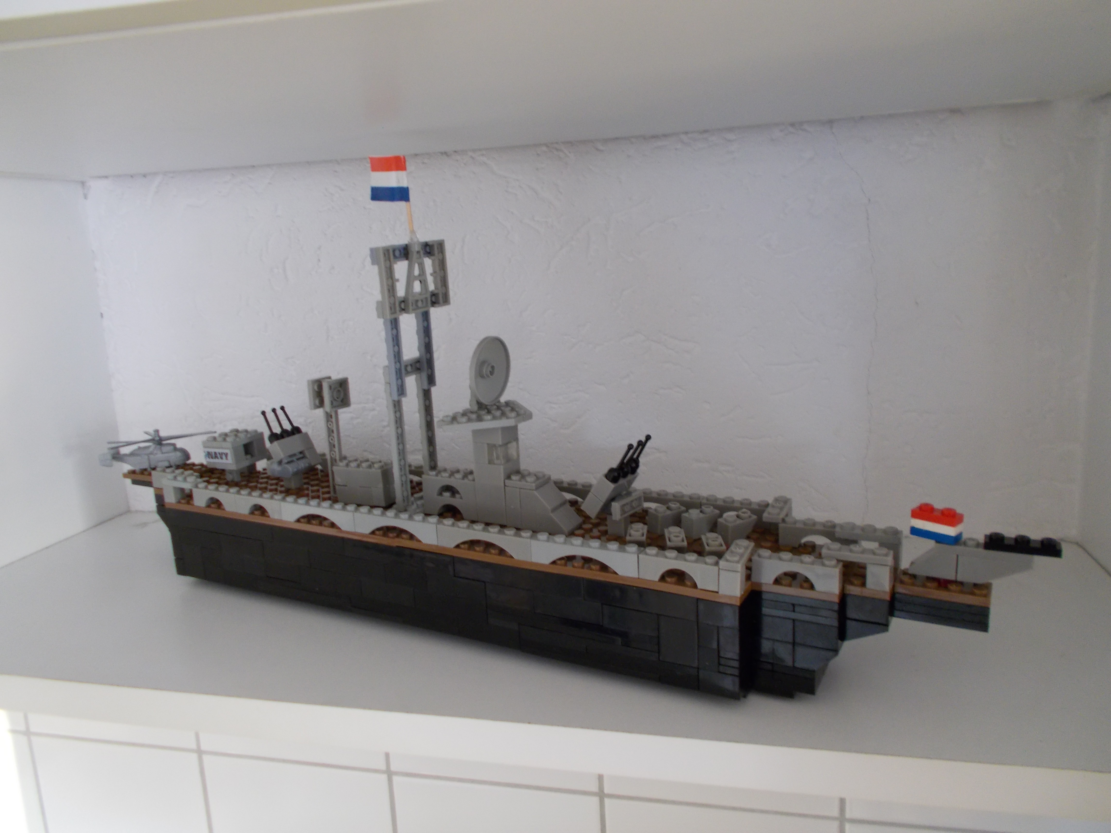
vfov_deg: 53.1
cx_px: 556
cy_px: 416
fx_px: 834
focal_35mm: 26
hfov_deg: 67.3
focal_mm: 4.6
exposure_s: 1/8
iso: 200
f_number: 3.2
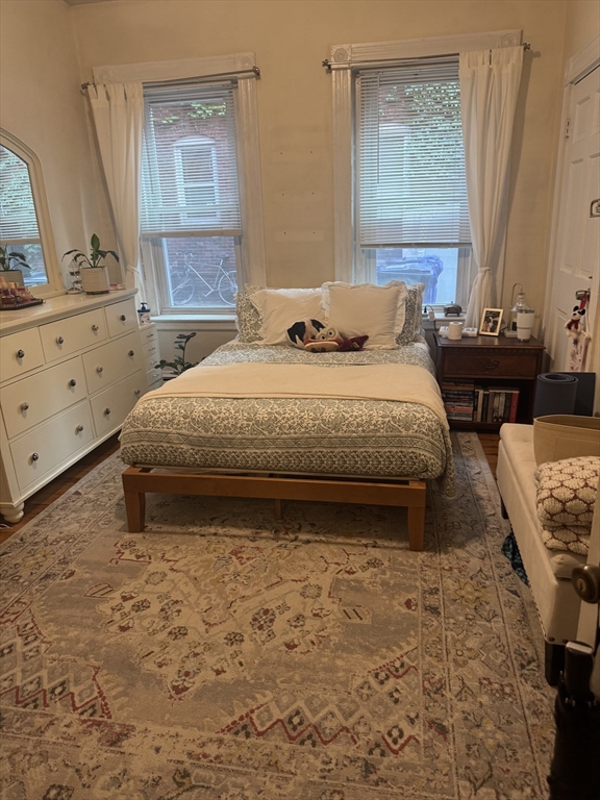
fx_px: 555
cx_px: 300
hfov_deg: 56.8
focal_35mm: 24
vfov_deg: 71.6
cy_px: 400
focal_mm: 6.76
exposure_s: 1/60
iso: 320
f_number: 1.78
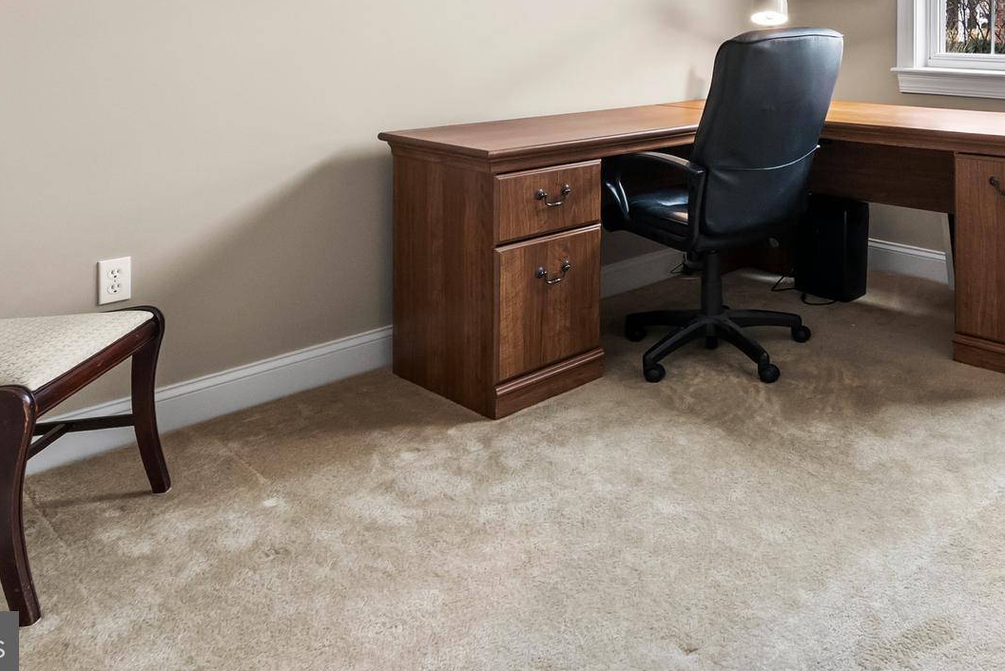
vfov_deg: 38.5
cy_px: 31
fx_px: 866
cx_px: 782
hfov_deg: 56.5
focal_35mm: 31
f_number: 8
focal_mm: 16
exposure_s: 1/25
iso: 1600
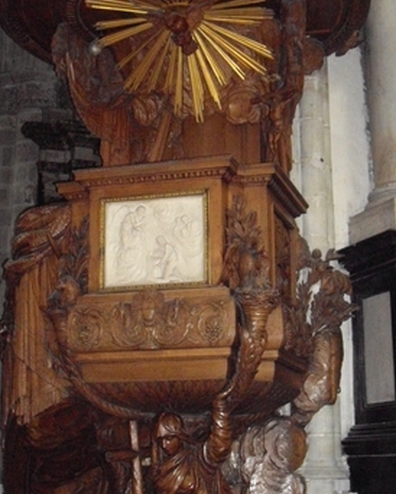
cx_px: 185
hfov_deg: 23.5
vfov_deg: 29.1
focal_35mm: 65
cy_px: 217
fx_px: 951
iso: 800
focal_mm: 7.9
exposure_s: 1/40
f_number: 2.8
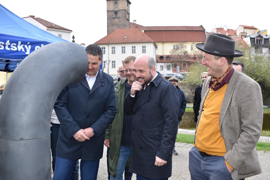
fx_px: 259
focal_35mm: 34
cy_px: 90
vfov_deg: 38.3
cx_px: 135
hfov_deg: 55.1
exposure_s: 1/125
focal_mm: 23
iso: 400
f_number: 5.6
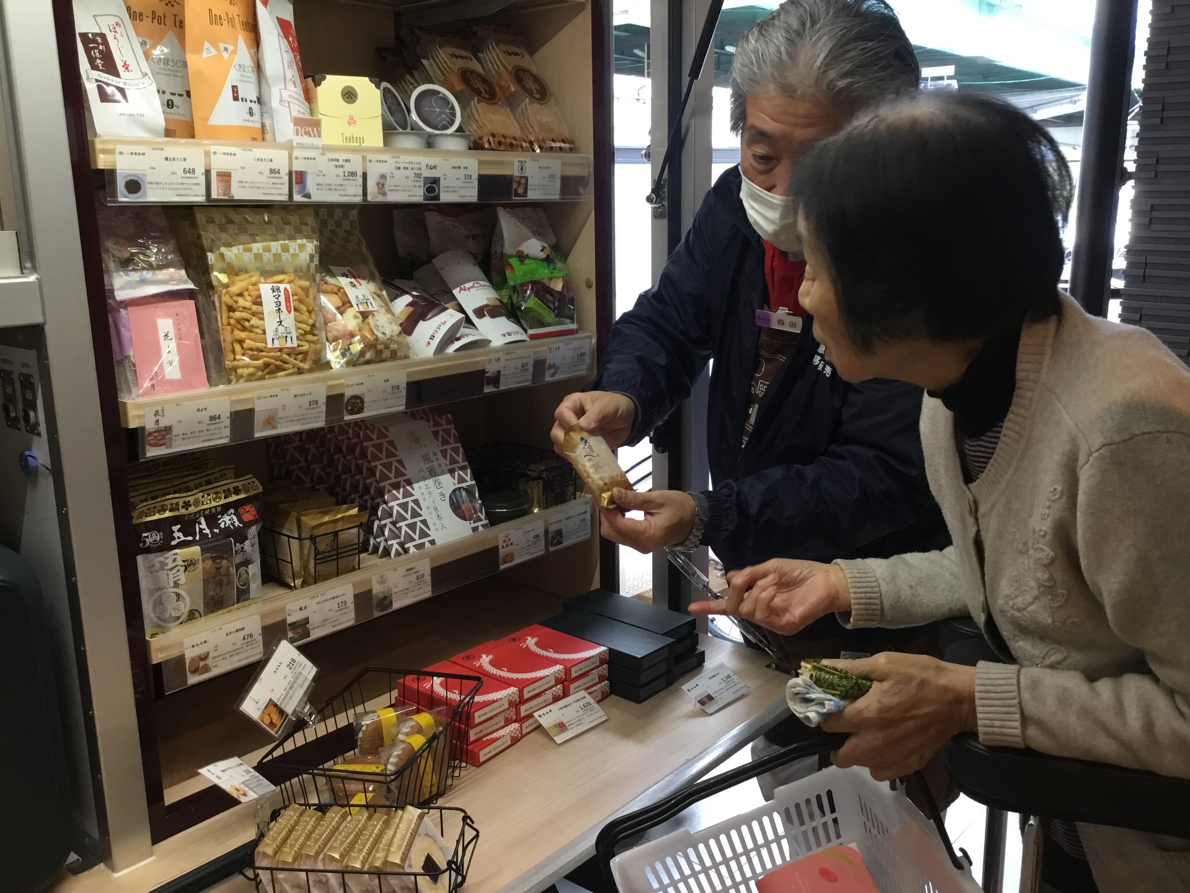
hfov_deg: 58.4
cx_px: 595
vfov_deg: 45.4
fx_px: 1066
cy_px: 446
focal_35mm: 31
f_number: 2.4
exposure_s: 1/30
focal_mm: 3.3
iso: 100
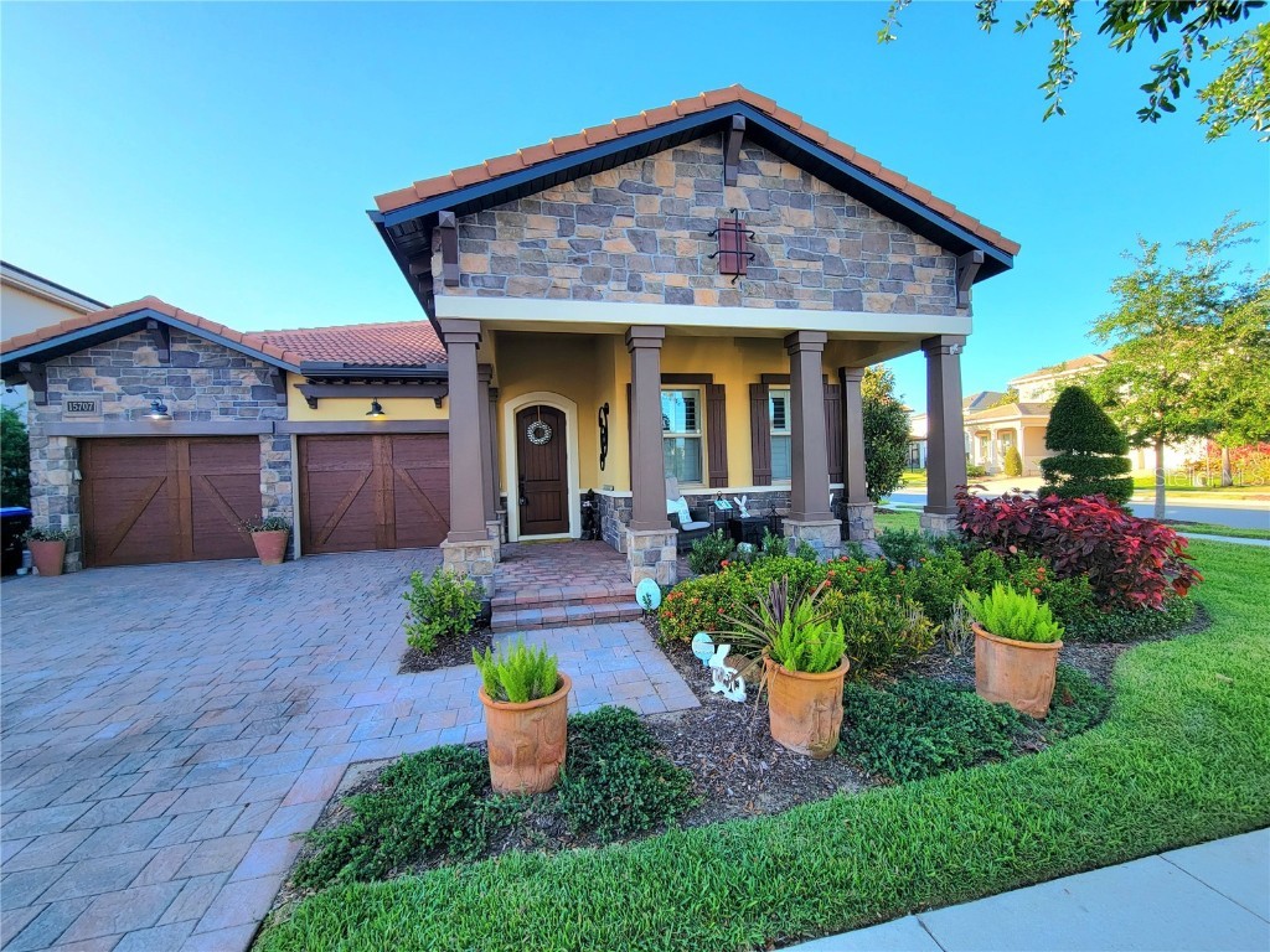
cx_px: 635
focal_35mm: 13
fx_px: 477
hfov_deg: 106.2
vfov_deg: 89.9
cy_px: 476
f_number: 2.2
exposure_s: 1/385
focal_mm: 2.2
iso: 50
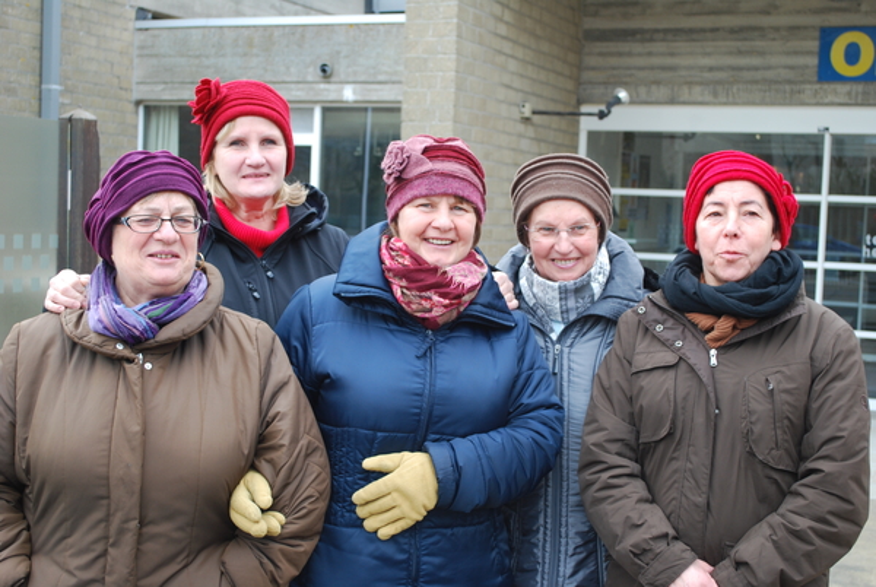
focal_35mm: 52
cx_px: 438
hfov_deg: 37.8
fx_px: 1279
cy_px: 294
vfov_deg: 25.8
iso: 200
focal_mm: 35
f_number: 5.3
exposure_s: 1/40
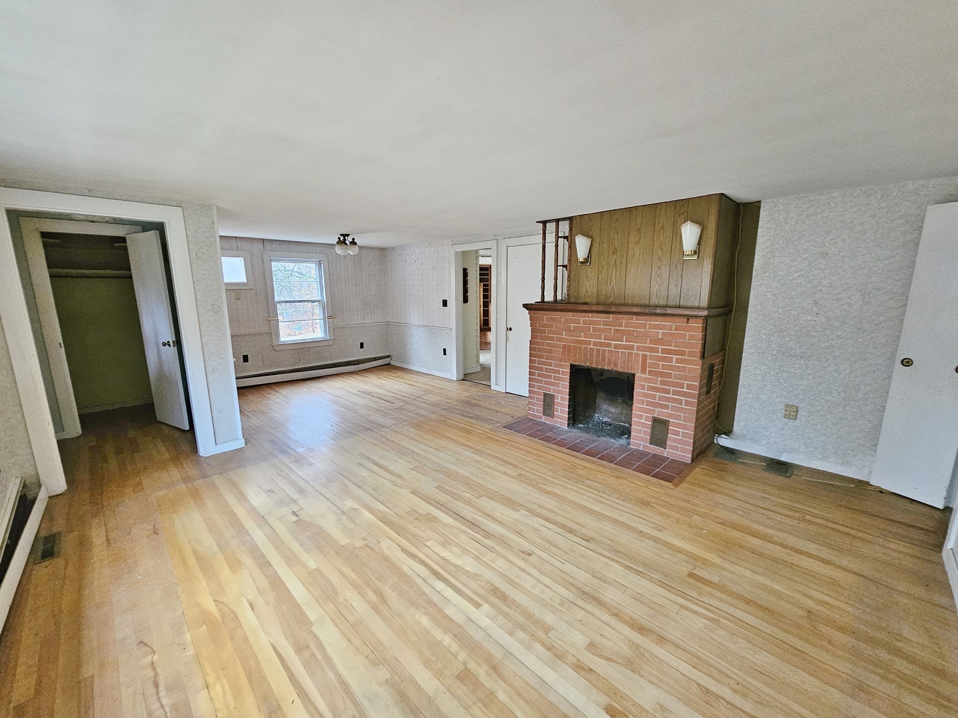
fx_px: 360
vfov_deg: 89.9
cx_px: 479
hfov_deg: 106.2
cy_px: 359
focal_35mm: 13
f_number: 2.2
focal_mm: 2.2
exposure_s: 1/24
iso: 800
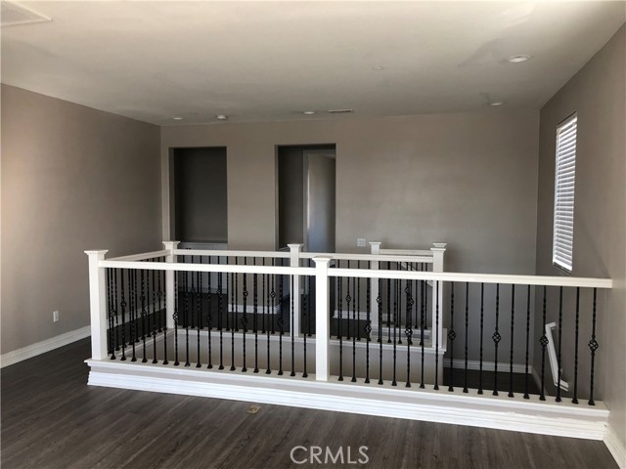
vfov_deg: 49.7
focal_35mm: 28
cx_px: 313
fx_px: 506
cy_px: 234
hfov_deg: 63.4
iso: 25
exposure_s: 1/30
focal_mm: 4
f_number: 1.8
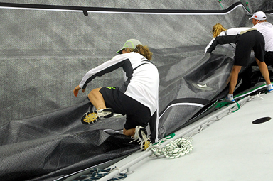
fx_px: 568
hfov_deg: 26.9
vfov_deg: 18.1
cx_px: 170
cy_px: 71
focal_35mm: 75
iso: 400
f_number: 8
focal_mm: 32
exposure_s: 1/500
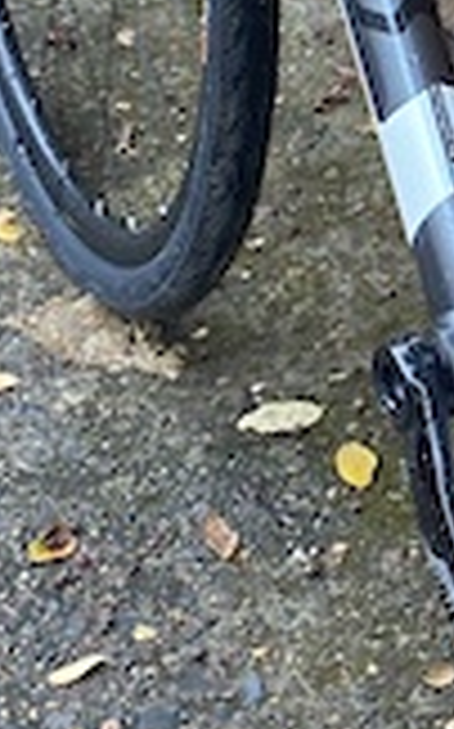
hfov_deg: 9.3
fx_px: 2697
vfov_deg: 15.3
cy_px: 216
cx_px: 692
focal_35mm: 136
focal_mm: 4.25
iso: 100
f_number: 1.8
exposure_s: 1/122
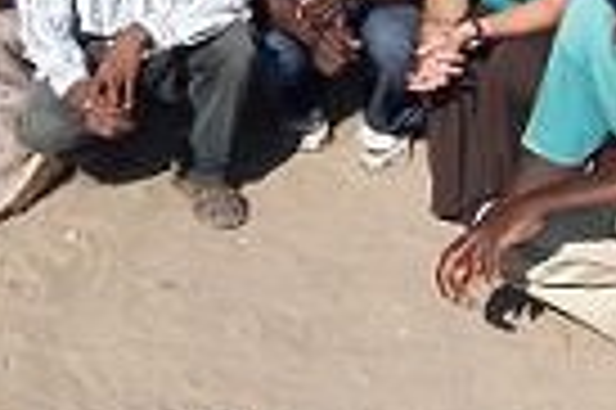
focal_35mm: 84
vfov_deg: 15.5
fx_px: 1436
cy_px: -117
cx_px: 189
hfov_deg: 24.1
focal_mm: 3.8
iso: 64
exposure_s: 1/200
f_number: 5.6
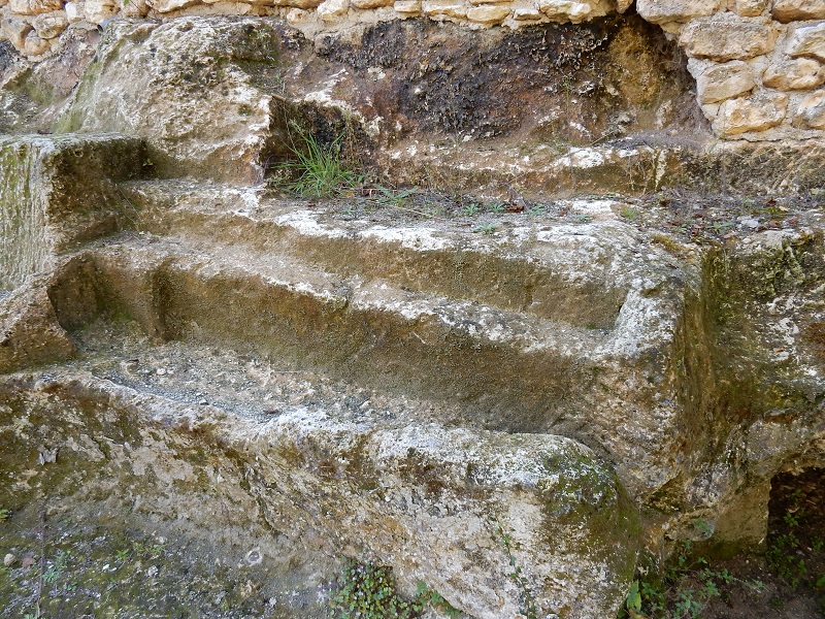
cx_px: 412
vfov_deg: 54.9
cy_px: 310
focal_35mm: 25
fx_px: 596
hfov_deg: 69.4
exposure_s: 1/60
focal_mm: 4.5
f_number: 3.7
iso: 125
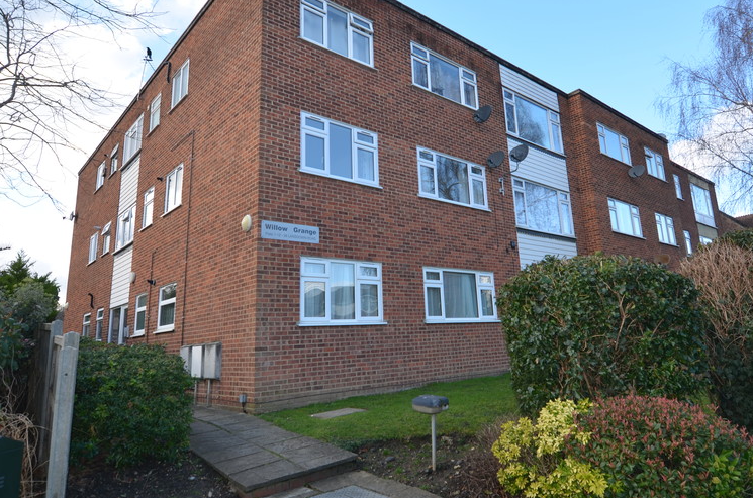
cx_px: 416
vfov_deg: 55.4
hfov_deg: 76.7
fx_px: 473
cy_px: 225
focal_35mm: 23
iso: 100
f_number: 5
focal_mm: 11
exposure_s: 1/200
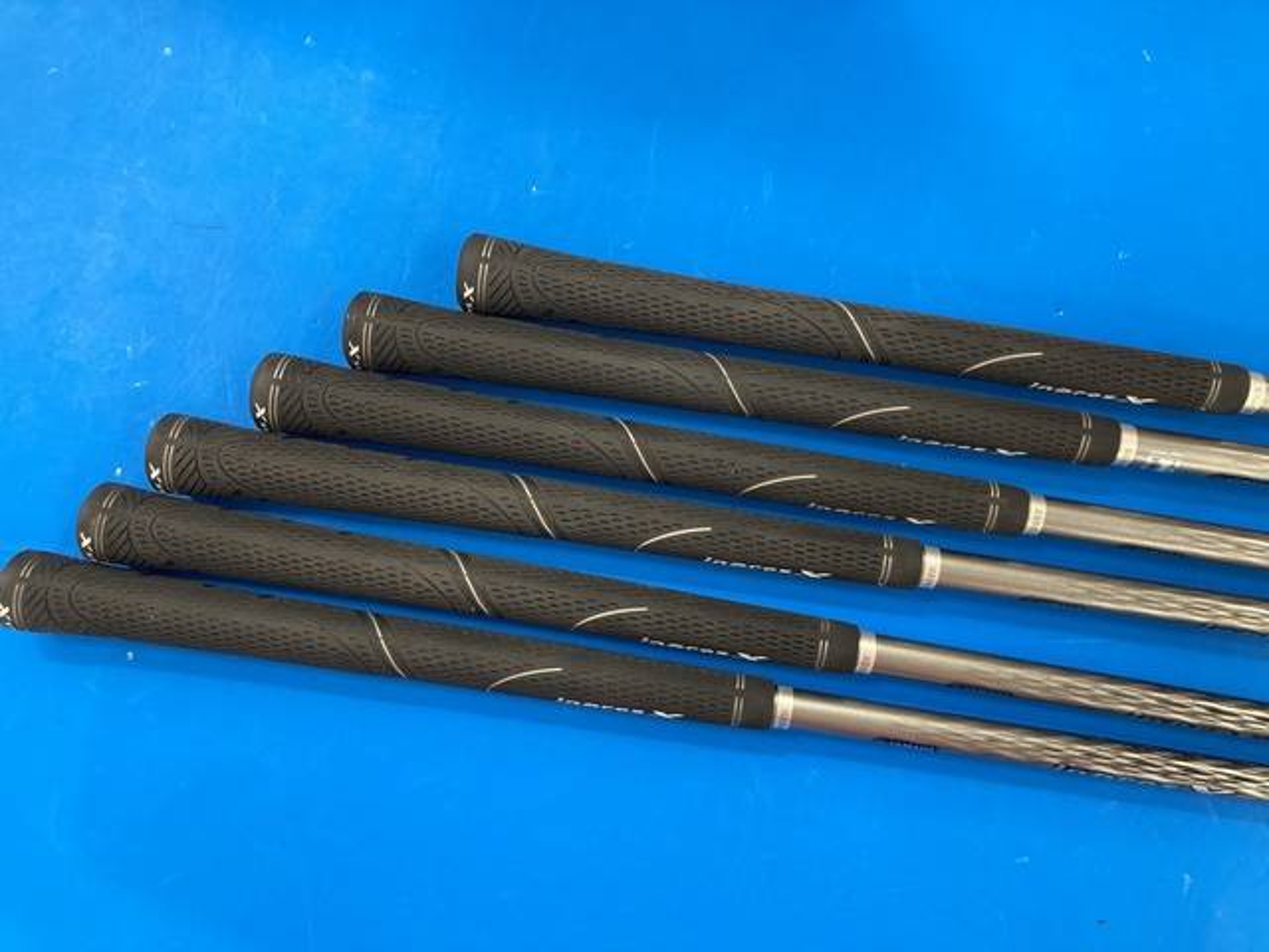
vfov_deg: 49.7
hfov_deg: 63.4
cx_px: 634
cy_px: 476
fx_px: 1026
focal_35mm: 28
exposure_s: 1/50
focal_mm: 3.99
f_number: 1.8
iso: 80
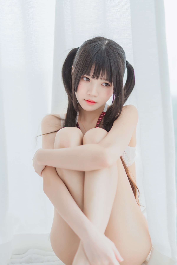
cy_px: 132
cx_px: 88
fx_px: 369
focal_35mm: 50
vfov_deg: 39.6
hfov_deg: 27.0
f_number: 1.4
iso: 125
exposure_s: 1/200
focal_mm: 50
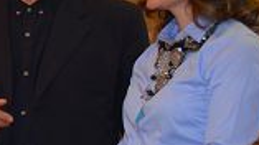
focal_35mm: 192
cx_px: -313
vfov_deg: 6.3
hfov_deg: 10.1
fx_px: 1317
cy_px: 68
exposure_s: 1/60
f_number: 3.8
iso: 500
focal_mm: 24
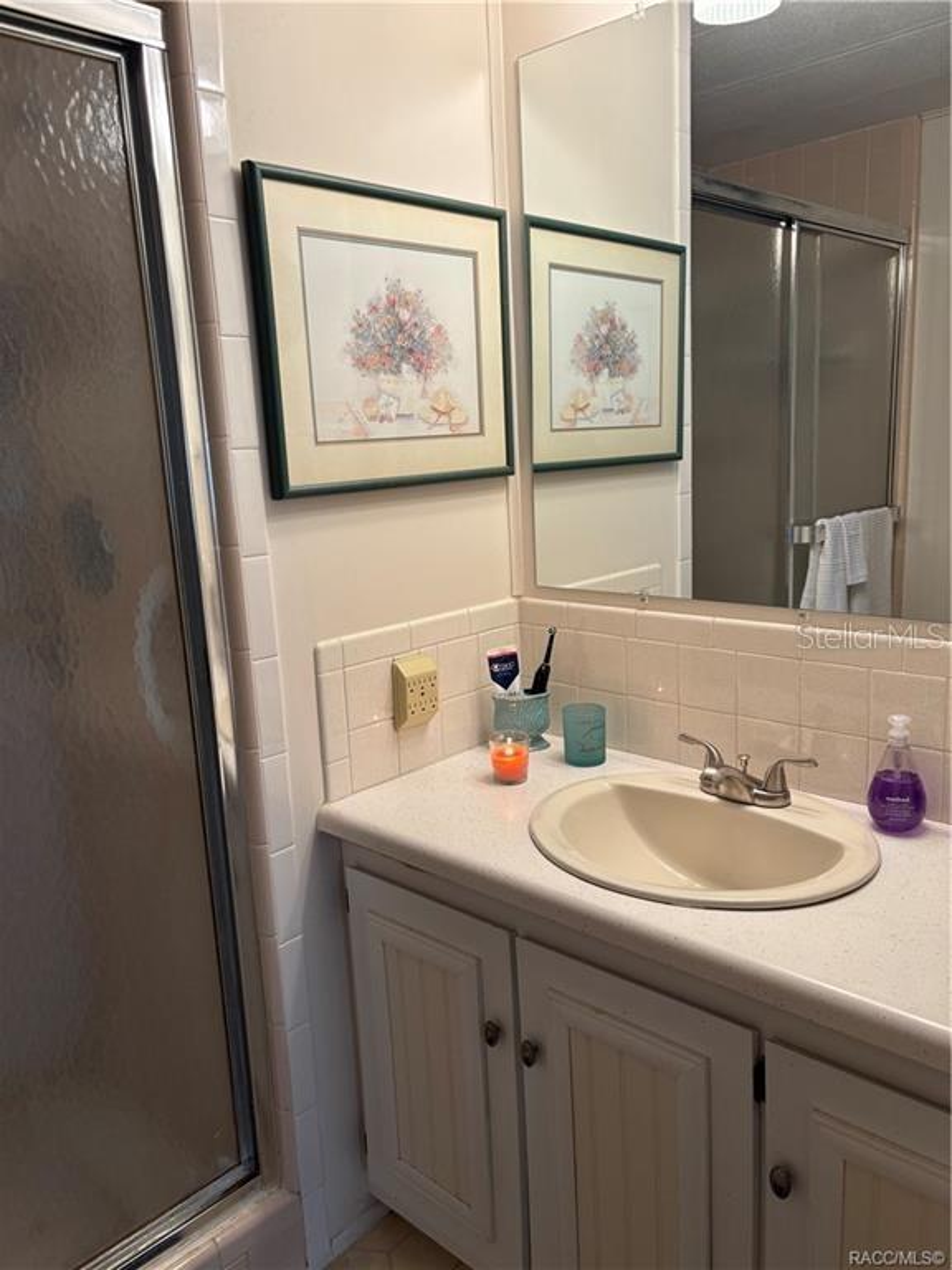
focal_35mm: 26
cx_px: 476
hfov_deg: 53.1
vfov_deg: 67.3
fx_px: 953
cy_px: 635
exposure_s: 1/60
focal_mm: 5.96
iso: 100
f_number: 1.6
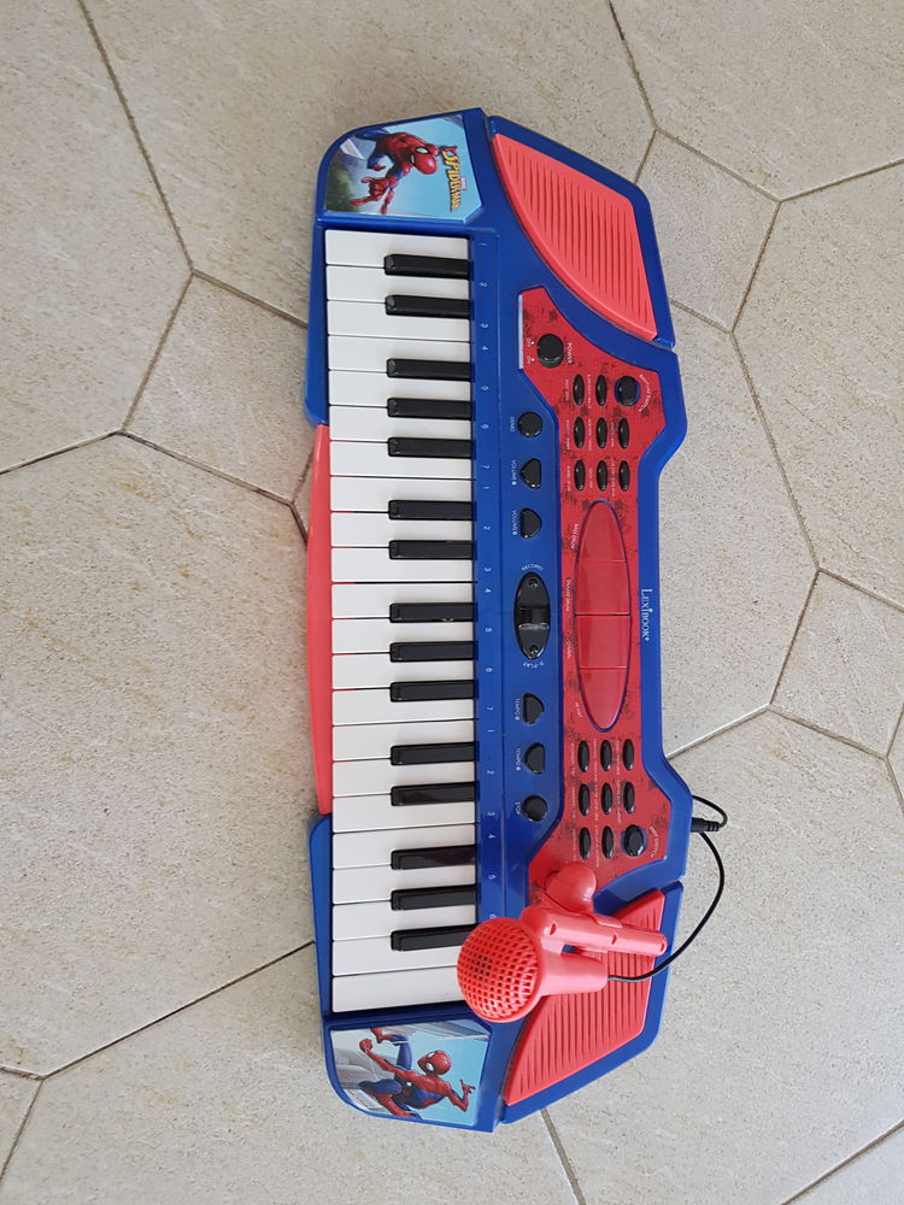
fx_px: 905
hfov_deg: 53.1
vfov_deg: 67.3
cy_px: 602
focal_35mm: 26
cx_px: 452
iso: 125
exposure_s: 1/50
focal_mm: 4.2
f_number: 1.7
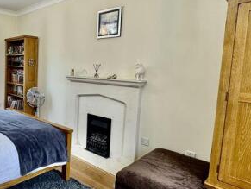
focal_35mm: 28
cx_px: 55
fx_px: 203
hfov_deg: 59.1
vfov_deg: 49.8
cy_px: 88
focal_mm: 2.22
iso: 200
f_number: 2.2
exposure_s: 1/100
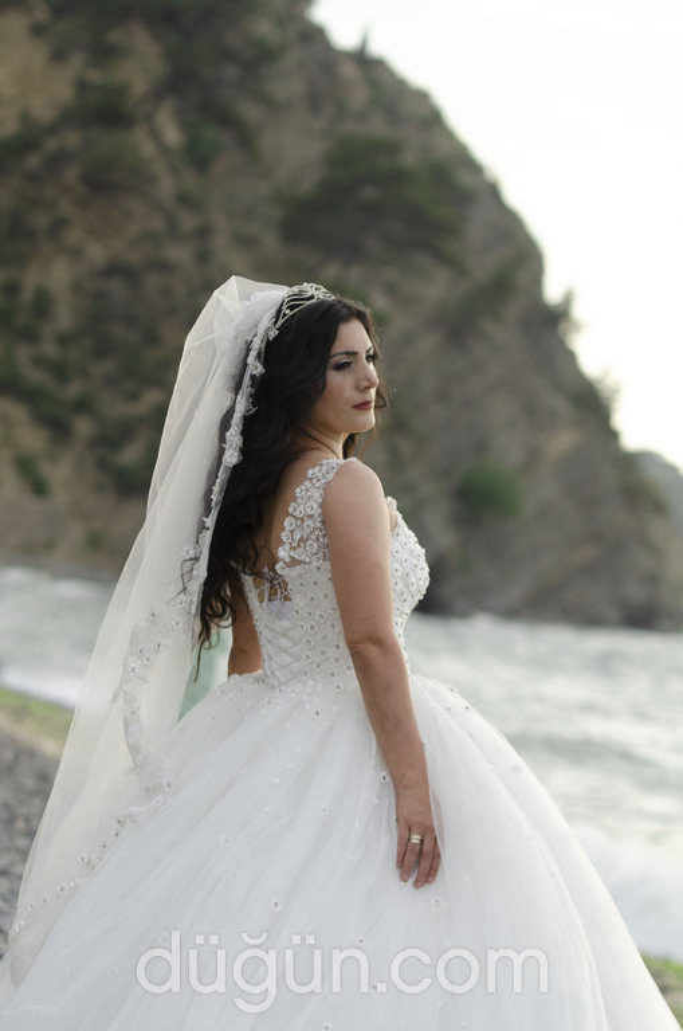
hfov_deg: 11.1
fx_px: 3514
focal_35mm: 123
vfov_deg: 16.7
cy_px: 516
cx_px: 342
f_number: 2.8
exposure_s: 1/500
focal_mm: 82
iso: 160
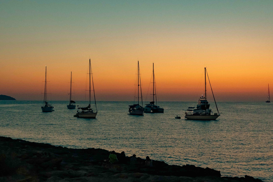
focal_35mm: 64
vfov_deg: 21.2
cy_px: 91
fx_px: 485
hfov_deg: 31.4
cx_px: 136
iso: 4000
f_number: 2.8
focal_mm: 42.8
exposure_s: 1/160
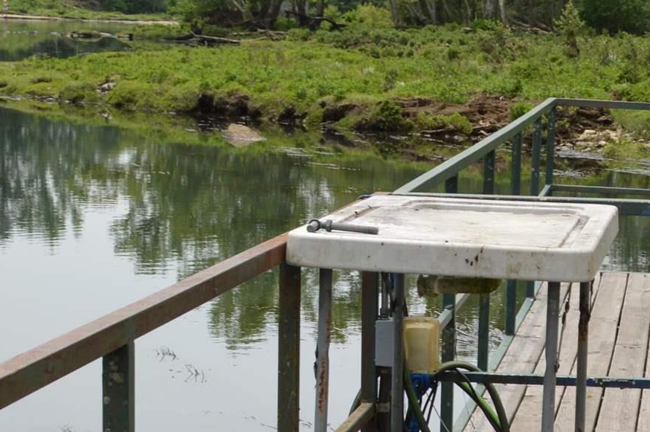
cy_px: 313
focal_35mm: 116
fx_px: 2092
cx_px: 682
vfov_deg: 11.8
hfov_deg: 17.2
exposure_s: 1/250
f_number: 8
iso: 100
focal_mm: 22
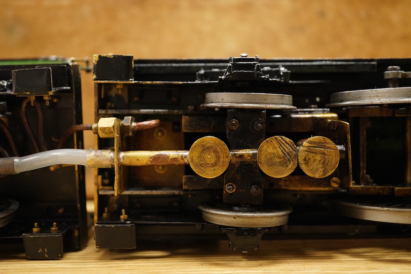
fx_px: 514
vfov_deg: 29.9
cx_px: 206
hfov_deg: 43.6
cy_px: 137
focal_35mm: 45
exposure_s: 1/125
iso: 2000
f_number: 3.5
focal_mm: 30
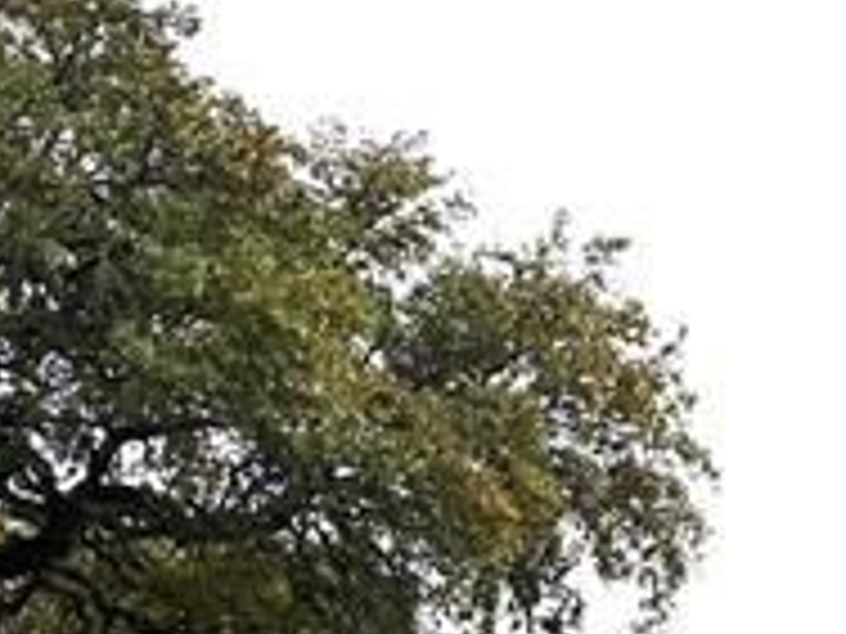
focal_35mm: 131
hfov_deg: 15.0
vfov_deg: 11.3
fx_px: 3202
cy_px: 490
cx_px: 652
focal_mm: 6.86
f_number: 1.78
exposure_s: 1/7576
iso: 80
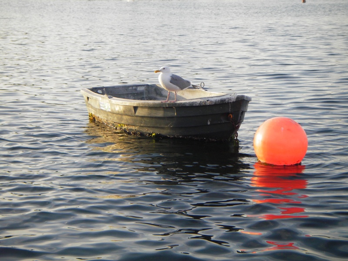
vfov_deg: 17.8
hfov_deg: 23.6
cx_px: 174
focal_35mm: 83
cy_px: 130
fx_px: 834
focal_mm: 13.8
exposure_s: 1/160
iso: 50
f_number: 3.9
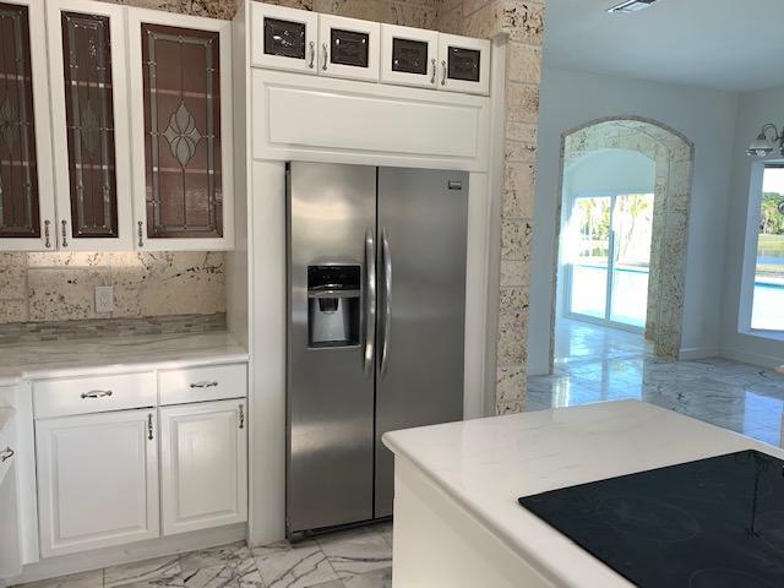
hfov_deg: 67.3
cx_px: 392
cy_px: 294
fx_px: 589
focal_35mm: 26
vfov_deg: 53.1
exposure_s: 1/120
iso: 32
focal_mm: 4.25
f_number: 1.8
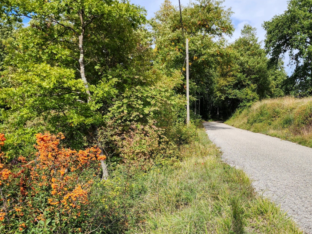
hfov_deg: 53.9
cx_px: 162
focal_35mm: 34
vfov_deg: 40.9
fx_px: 306
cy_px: 167
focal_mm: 6.4
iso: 12
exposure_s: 1/654
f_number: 1.8
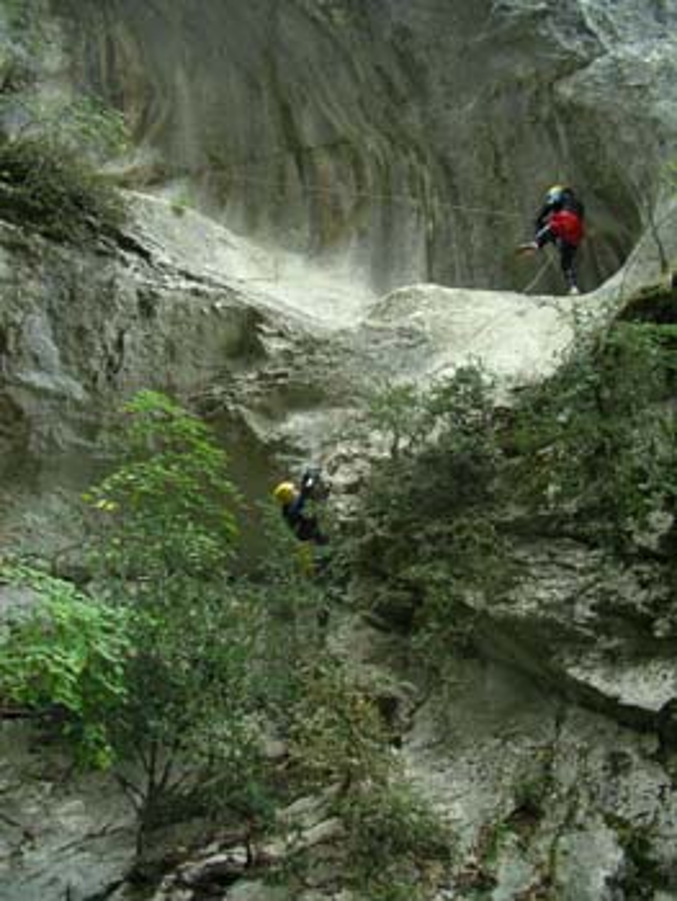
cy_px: 450
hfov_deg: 38.7
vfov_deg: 50.1
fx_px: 964
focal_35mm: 37
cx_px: 338
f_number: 2.8
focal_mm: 5.7
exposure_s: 1/60
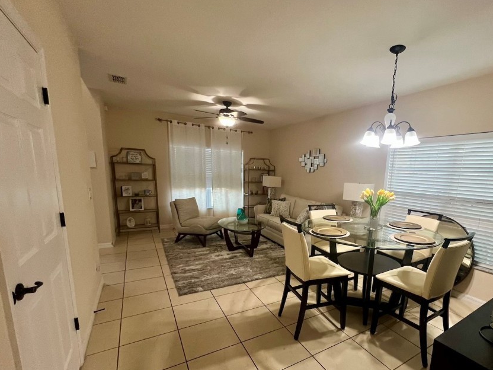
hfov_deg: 93.3
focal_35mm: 16
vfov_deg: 77.5
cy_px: 216
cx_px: 296
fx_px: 228
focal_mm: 1.57
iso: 200
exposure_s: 1/60
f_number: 1.8
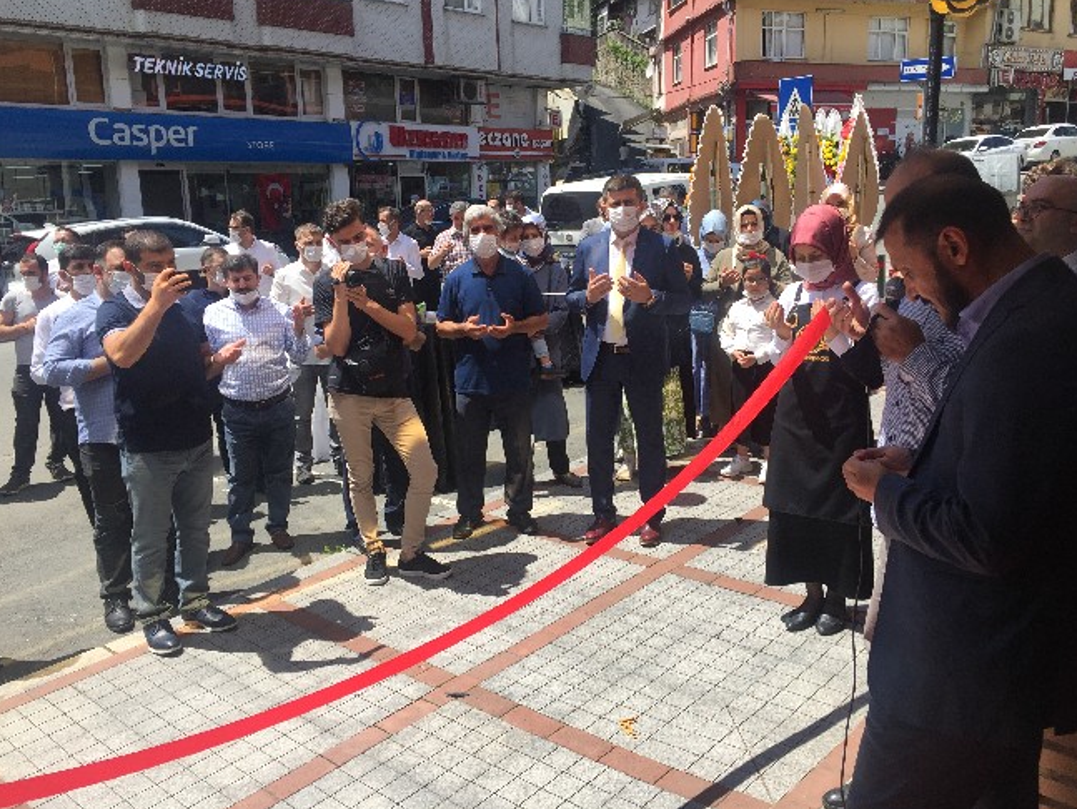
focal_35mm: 30
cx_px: 551
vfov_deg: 46.8
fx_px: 934
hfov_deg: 59.9
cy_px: 400
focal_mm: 4.15
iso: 32
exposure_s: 1/1464
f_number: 2.2
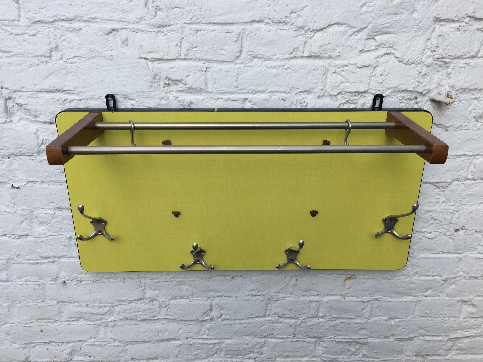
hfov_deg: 61.7
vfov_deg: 48.2
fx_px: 405
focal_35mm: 29
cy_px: 181
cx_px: 242
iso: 32
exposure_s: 1/388
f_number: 2.2
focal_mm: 4.15
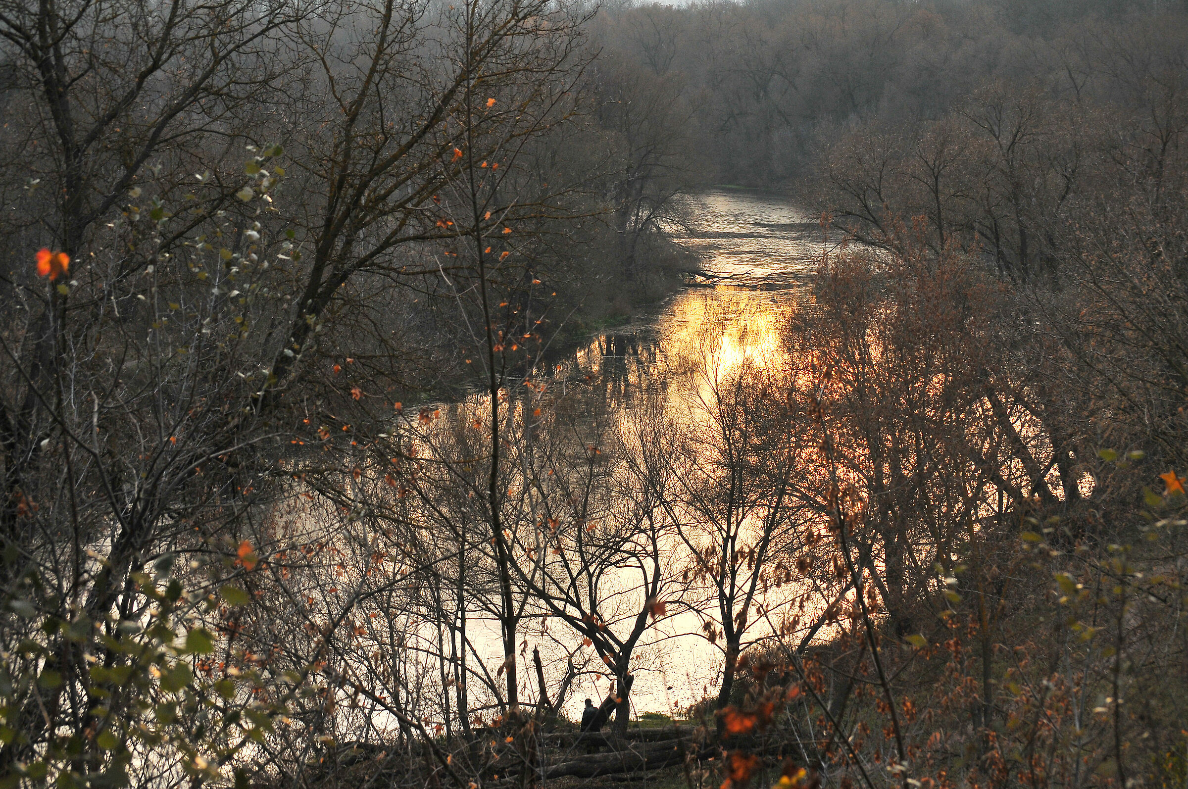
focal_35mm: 82
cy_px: 394
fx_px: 2719
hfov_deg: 24.6
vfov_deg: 16.5
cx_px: 594
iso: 320
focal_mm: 55
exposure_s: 1/320
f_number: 7.1
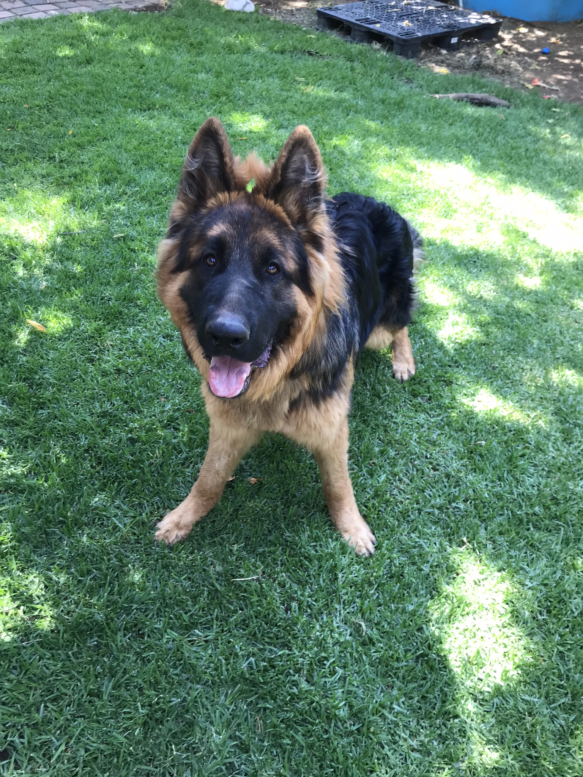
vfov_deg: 63.4
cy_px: 388
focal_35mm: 28
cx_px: 292
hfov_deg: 49.7
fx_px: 629
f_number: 1.8
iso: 32
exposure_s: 1/120
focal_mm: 3.99
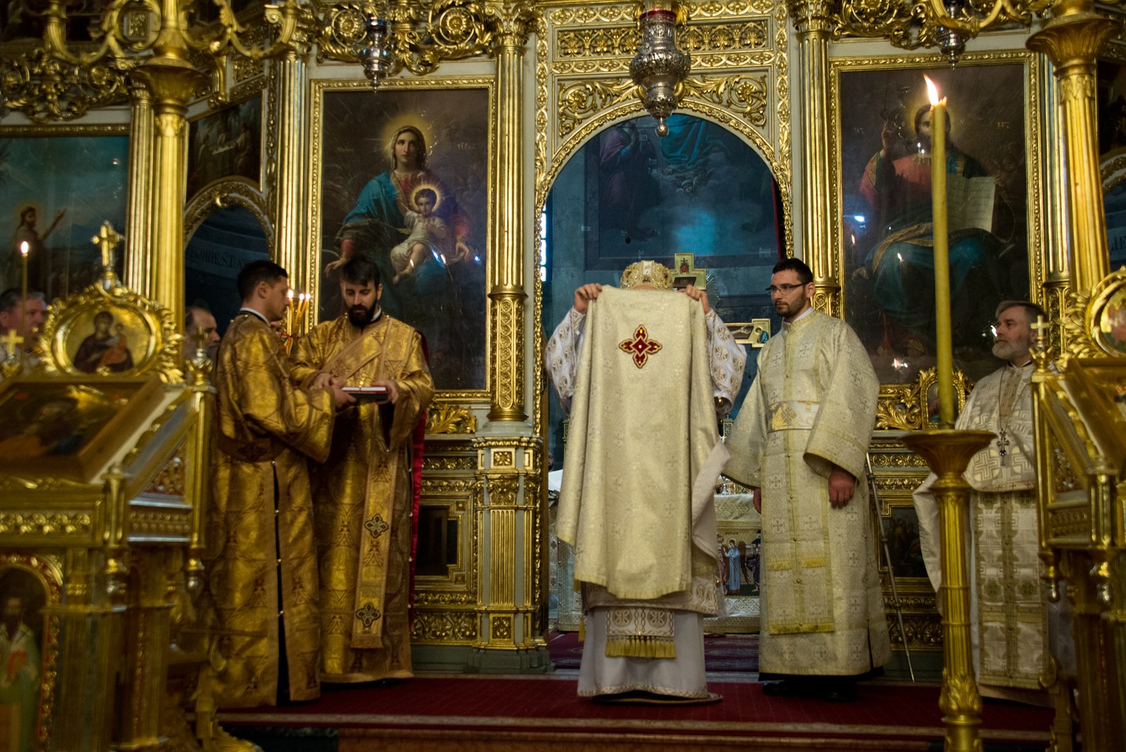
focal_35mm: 42
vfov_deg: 31.9
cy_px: 376
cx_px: 563
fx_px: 1314
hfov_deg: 46.4
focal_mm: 42
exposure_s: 1/50
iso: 2000
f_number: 4
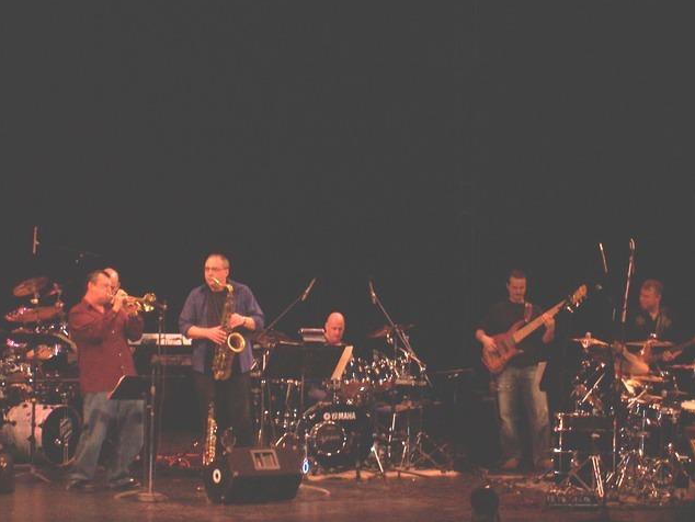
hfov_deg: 17.6
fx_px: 2250
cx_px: 349
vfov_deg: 13.2
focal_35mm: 112
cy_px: 260
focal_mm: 16.8
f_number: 4.8
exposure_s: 1/90
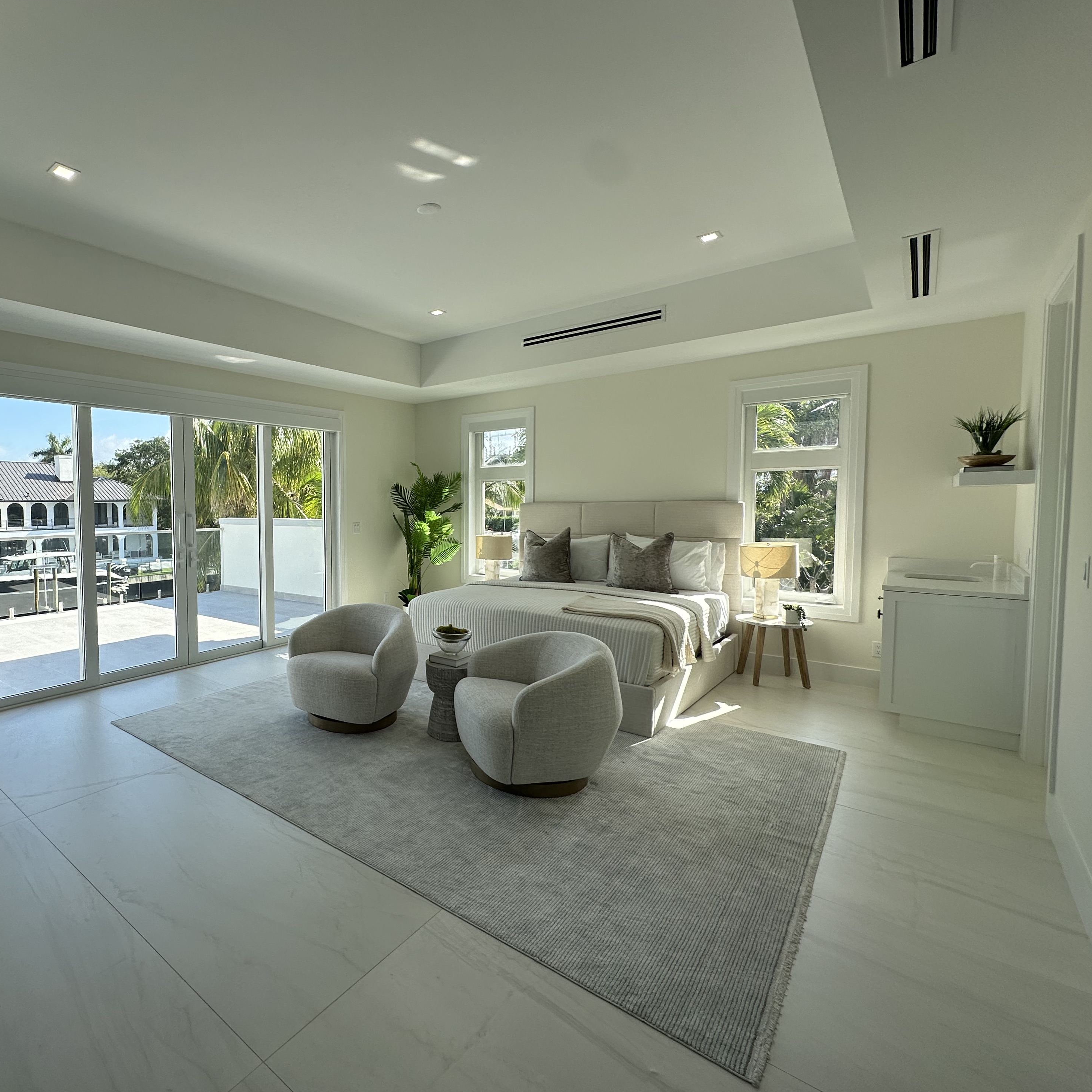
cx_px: 350
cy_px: 534
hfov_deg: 80.7
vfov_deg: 84.0
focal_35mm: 17
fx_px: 607
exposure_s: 1/590
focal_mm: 2.22
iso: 40
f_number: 2.2
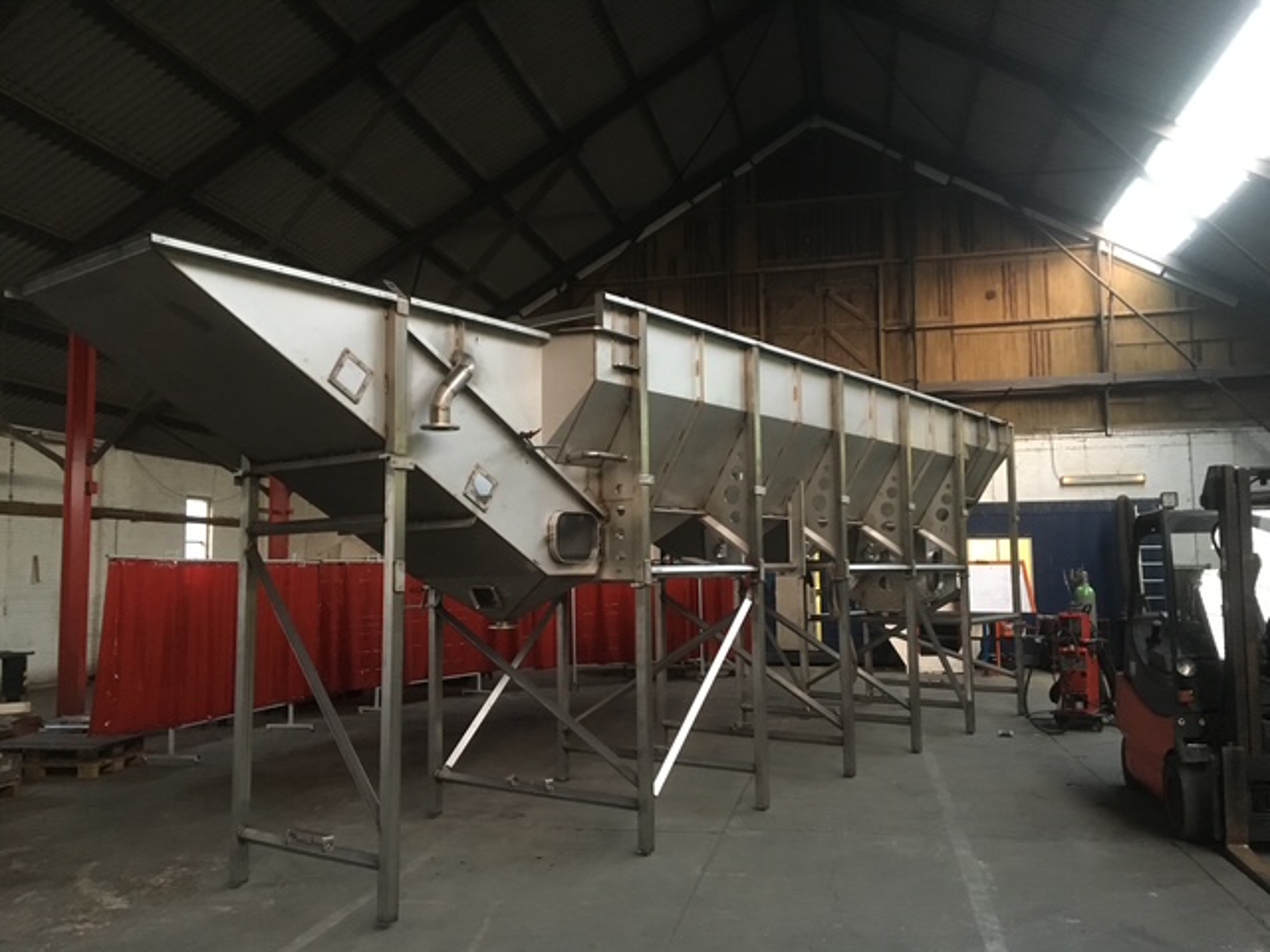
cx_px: 635
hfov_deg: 61.7
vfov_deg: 48.2
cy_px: 476
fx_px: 1064
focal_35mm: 29
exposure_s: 1/17
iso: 200
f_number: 2.2
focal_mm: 4.15
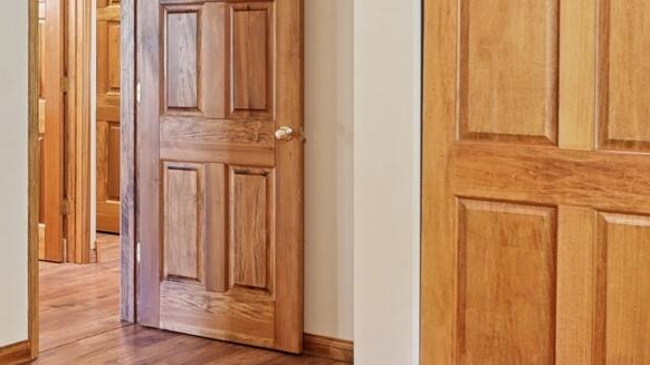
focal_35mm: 63
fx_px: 1086
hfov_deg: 30.1
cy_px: 89
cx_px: -54
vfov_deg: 19.0
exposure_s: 1/20
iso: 400
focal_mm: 14
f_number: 4
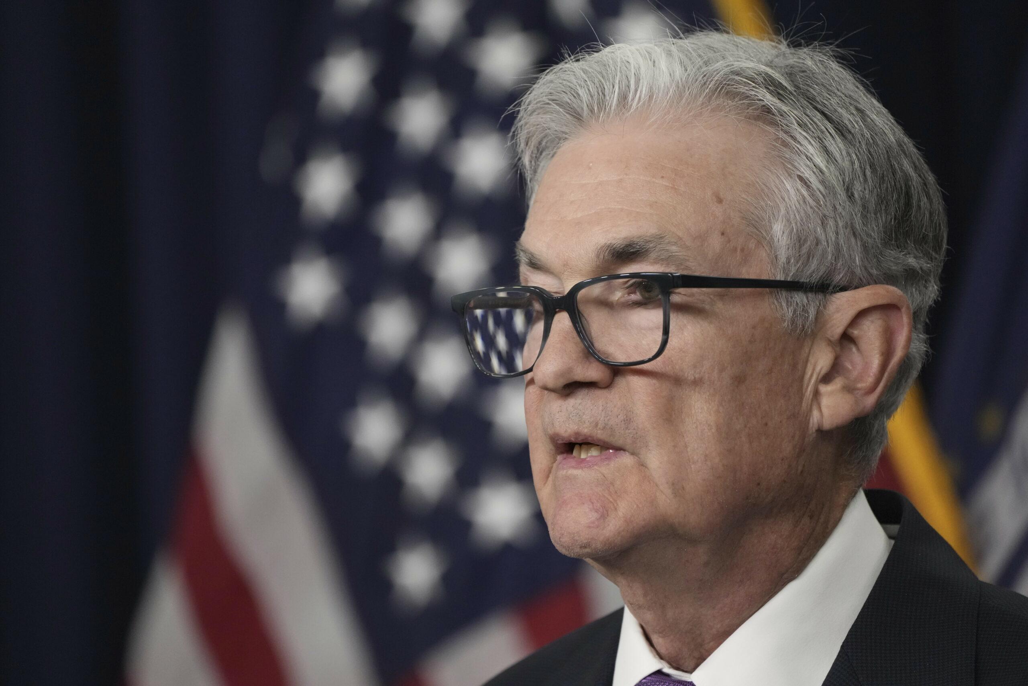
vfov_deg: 3.4
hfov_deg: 5.2
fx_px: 11422
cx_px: 514
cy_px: 343
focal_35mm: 400
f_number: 5.6
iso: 4000
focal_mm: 400
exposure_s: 1/400
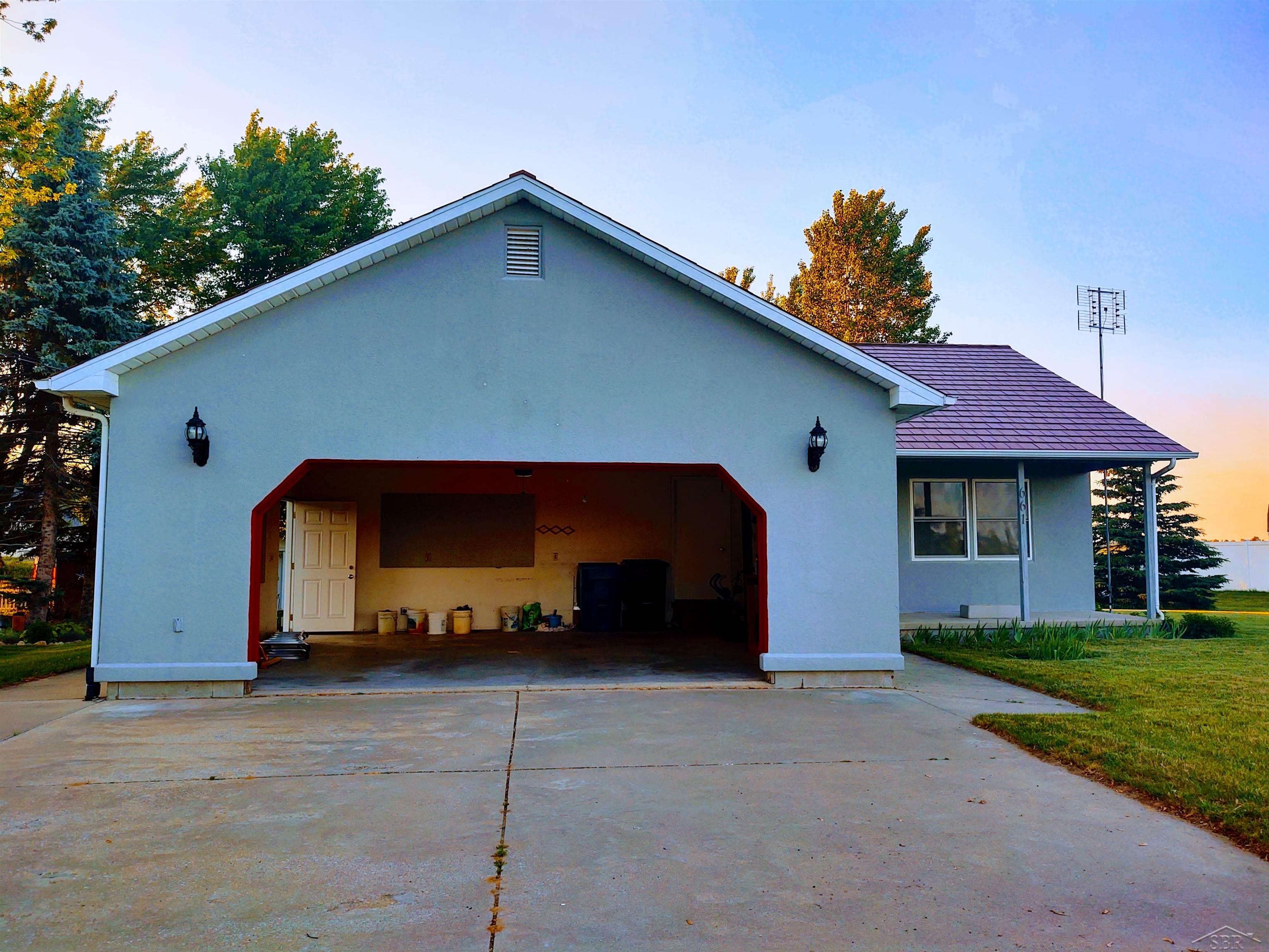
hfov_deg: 65.3
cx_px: 634
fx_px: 990
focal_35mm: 27
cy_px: 476
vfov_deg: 51.4
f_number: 1.7
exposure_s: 1/890
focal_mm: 4.75
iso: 100
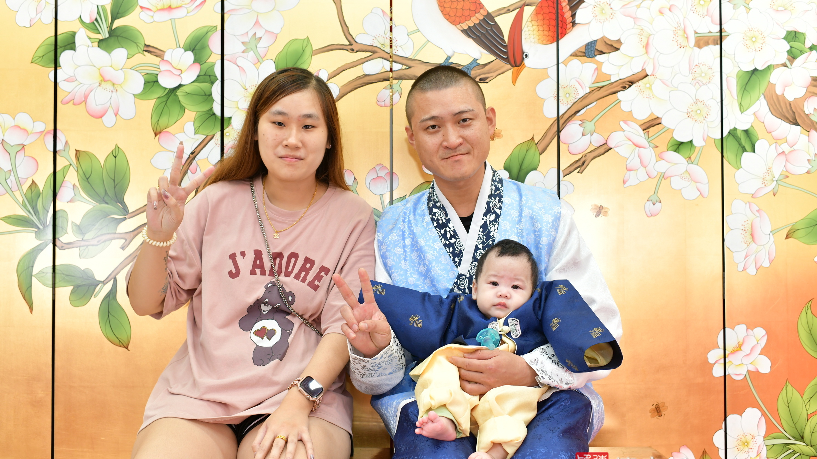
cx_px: 407
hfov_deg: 54.0
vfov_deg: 32.0
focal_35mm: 37
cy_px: 239
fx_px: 802
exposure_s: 1/200
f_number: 4.5
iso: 800
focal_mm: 35
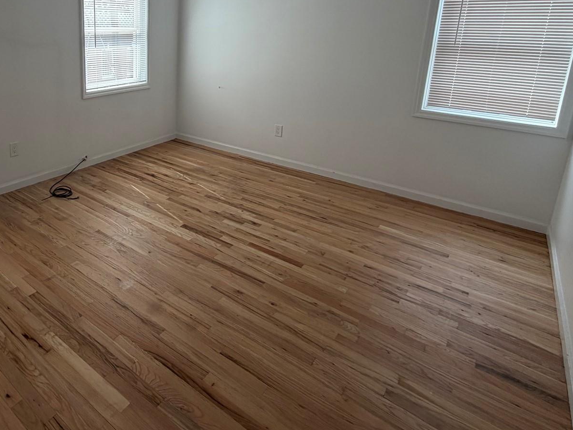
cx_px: 152
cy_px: 110
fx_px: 397
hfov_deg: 67.6
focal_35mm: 24
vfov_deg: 54.3
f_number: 2.2
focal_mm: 2.22
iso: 50
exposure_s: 1/121
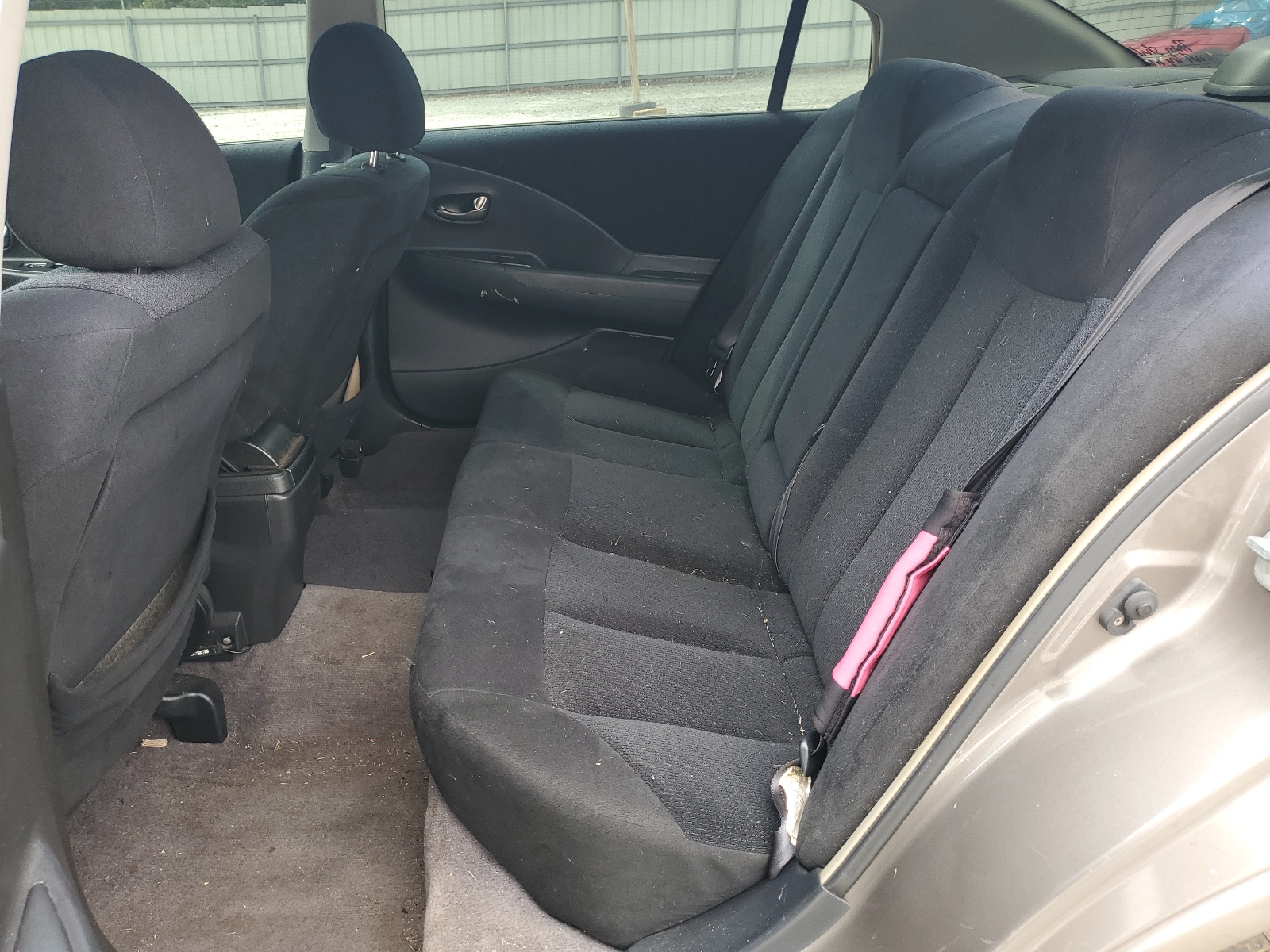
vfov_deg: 53.1
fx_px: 954
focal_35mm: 26
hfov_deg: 67.3
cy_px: 476
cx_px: 635
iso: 50
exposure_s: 1/161
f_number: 1.5
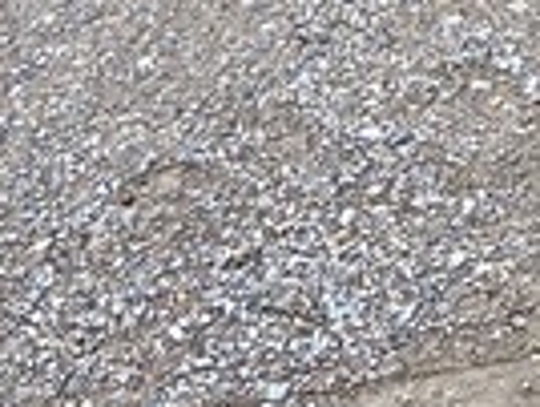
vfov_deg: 8.8
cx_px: 1273
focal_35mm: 155
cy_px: -548
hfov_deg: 10.9
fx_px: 2422
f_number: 1.8
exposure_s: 1/252
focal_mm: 4.25
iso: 32
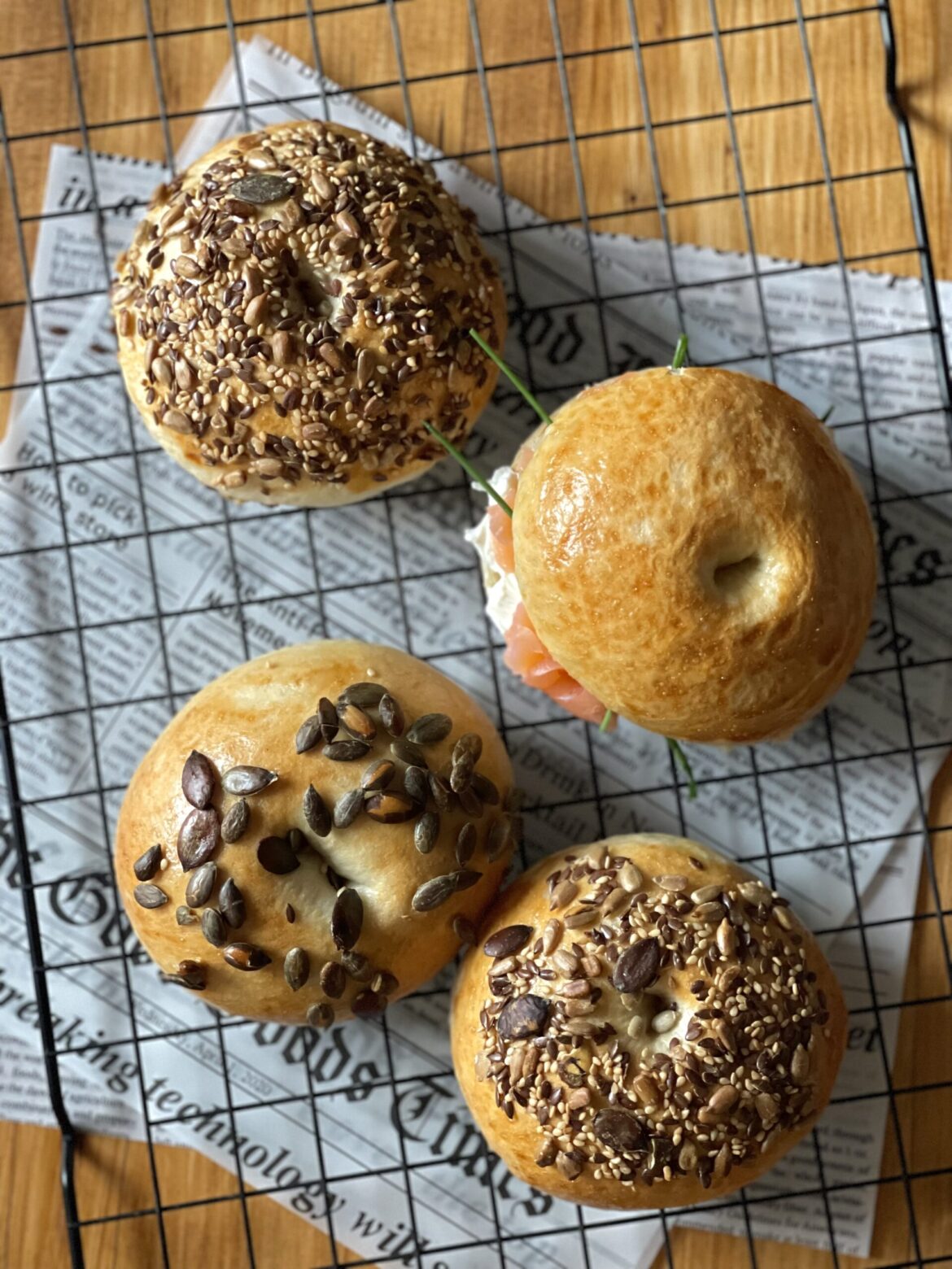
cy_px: 634
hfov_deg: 22.9
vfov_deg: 30.3
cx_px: 476
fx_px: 2347
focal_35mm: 64
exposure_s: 1/39
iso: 400
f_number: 2.2
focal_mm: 7.5
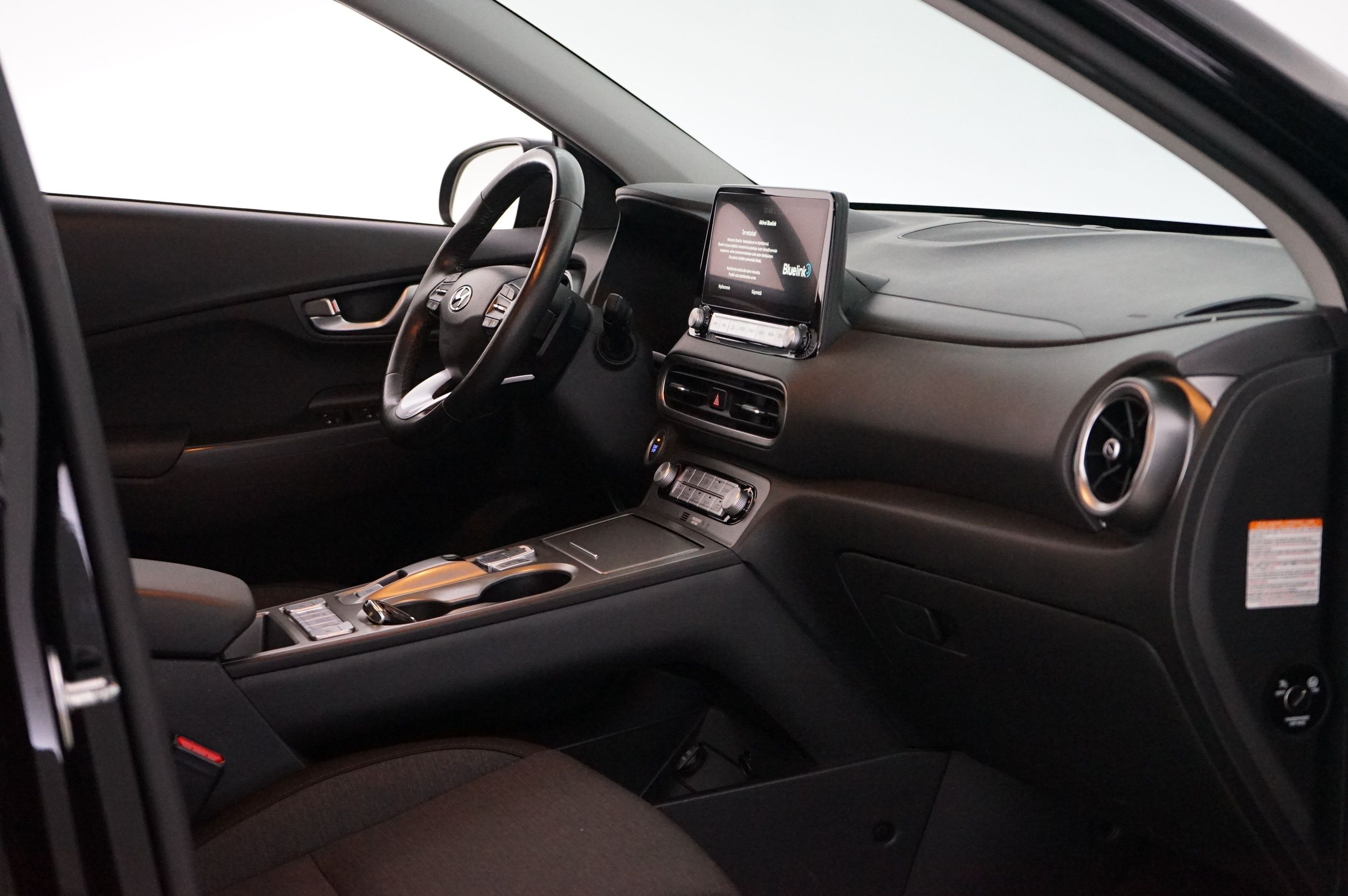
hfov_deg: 35.7
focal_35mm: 56
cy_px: 448
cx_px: 674
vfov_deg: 24.1
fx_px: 2095
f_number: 5
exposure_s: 1/50
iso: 6400
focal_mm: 56
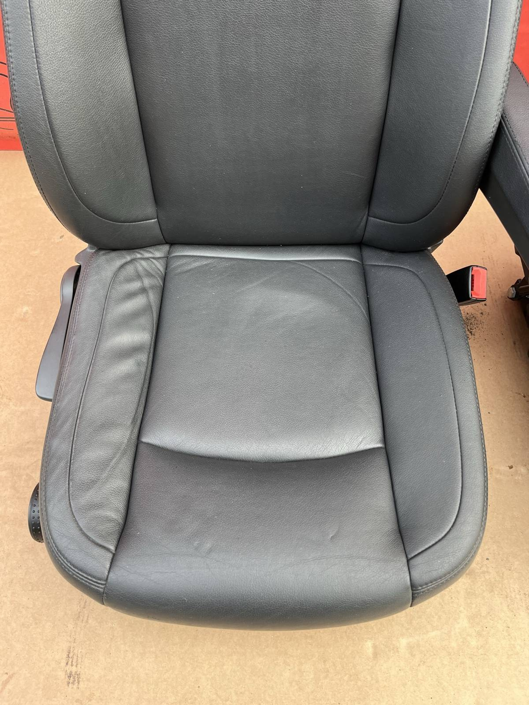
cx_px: 264
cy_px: 352
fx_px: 530
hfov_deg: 53.1
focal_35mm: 26
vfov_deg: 67.3
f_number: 1.6
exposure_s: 1/122
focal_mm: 5.1
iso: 64
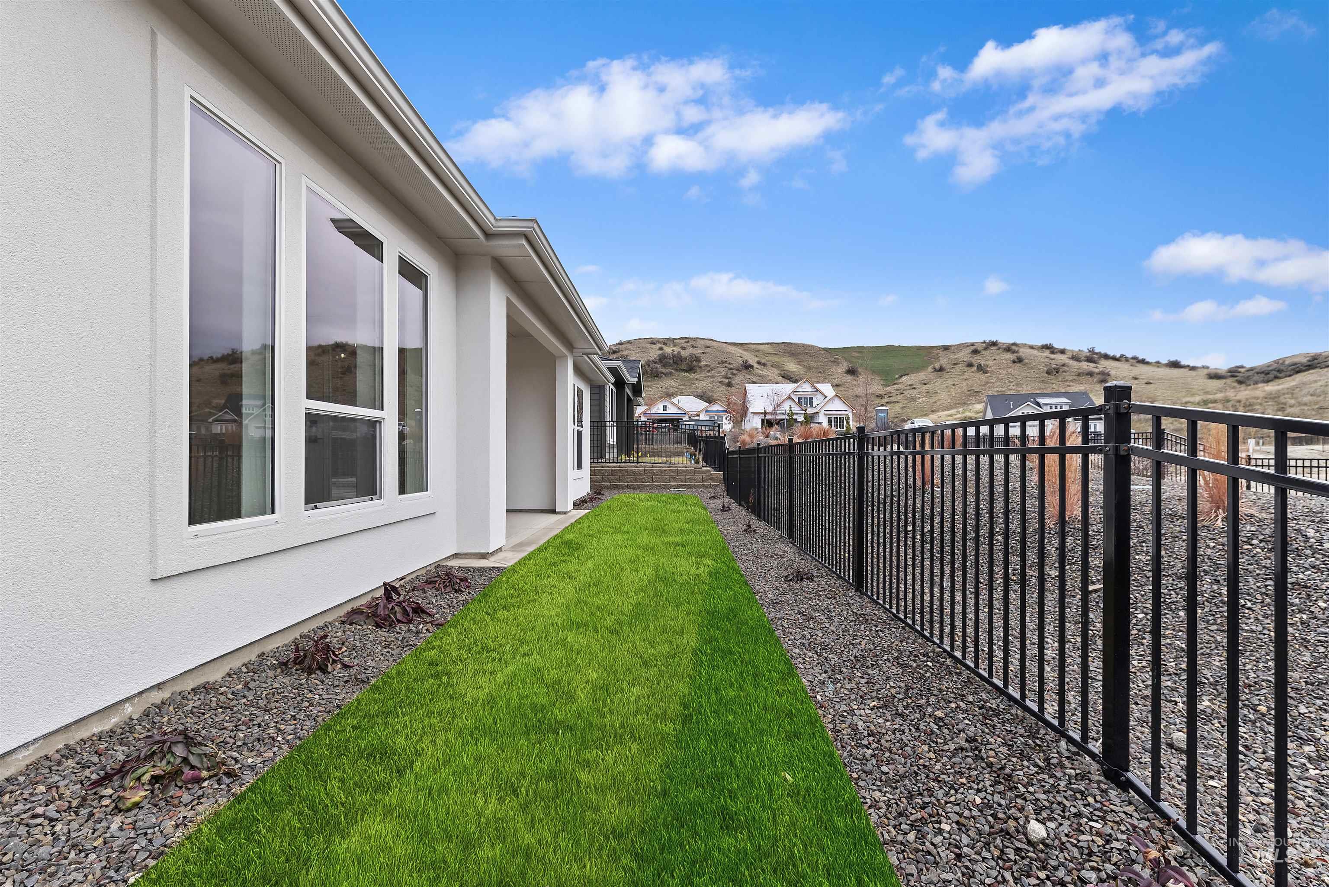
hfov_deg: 100.4
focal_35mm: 15
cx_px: 664
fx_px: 554
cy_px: 444
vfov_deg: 77.4
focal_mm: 15
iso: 320
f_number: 8
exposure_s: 1/125
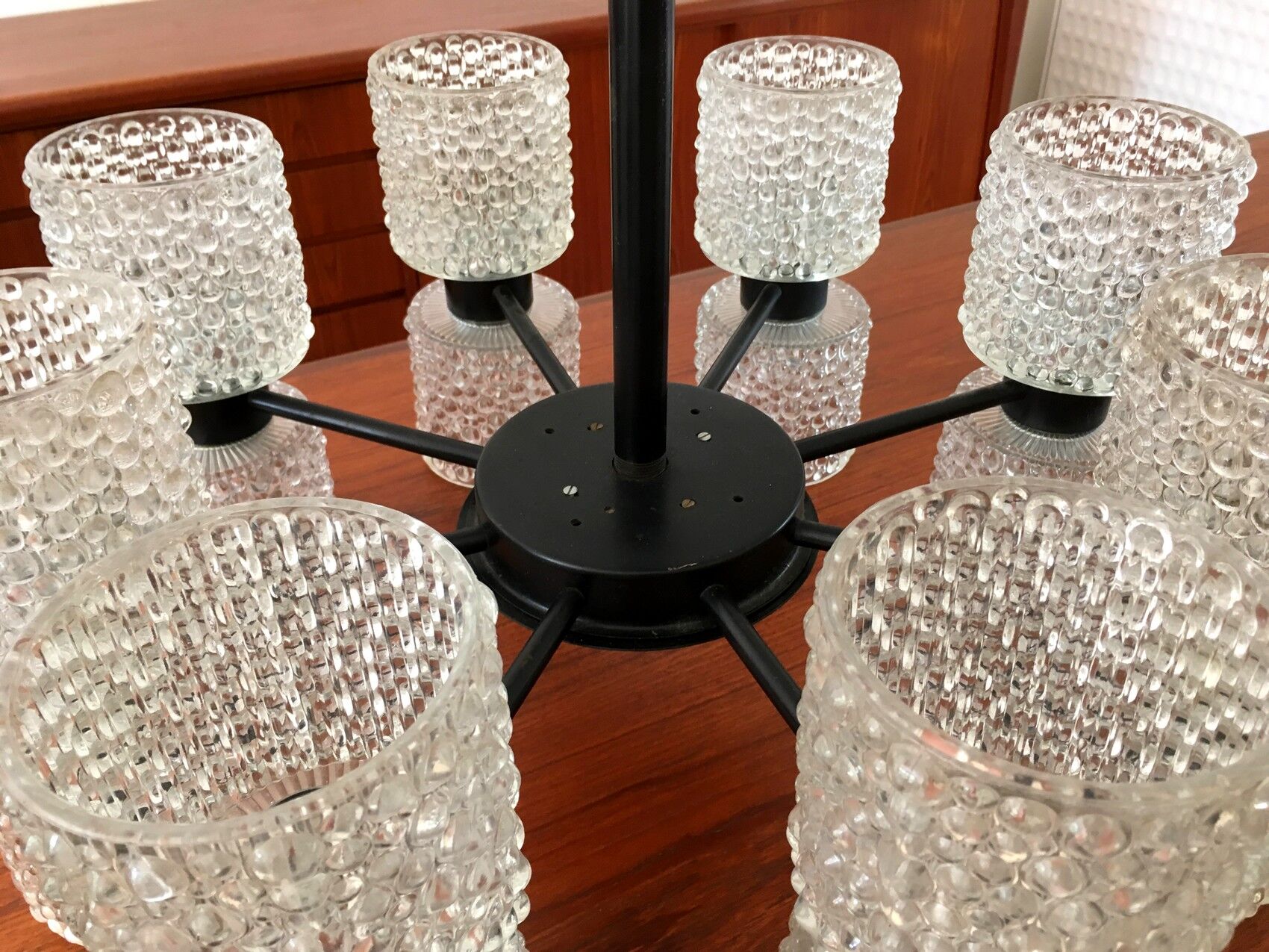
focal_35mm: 29
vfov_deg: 48.2
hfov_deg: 61.7
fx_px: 1063
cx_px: 634
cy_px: 476
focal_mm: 4.15
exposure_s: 1/33
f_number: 2.2
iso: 100
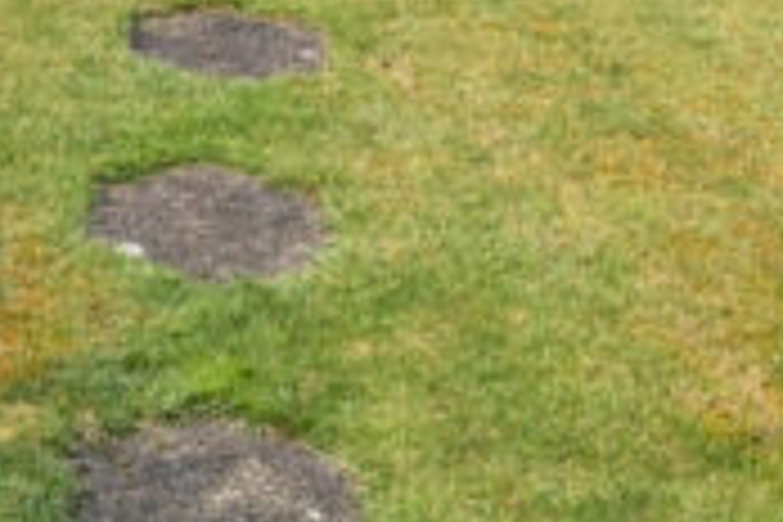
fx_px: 2044
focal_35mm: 94
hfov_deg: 20.4
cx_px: -126
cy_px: -736
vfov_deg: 11.8
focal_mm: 16
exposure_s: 1/400
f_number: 14
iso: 640
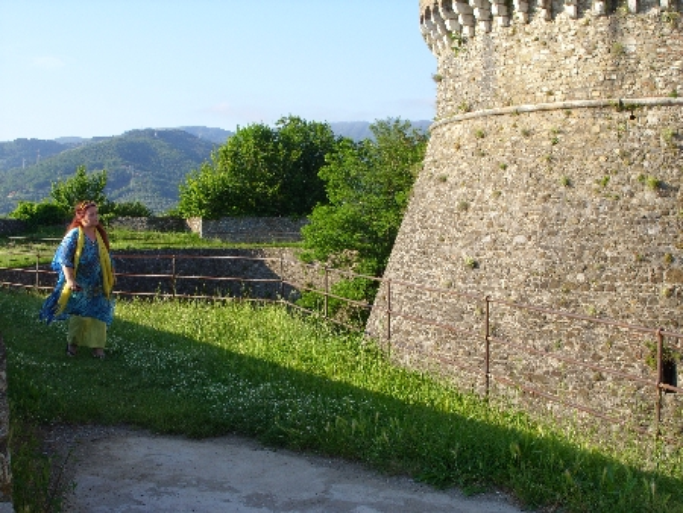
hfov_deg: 39.6
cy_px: 256
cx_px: 342
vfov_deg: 30.3
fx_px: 948
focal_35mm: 48
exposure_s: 1/154
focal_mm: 9.87
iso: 50
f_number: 6
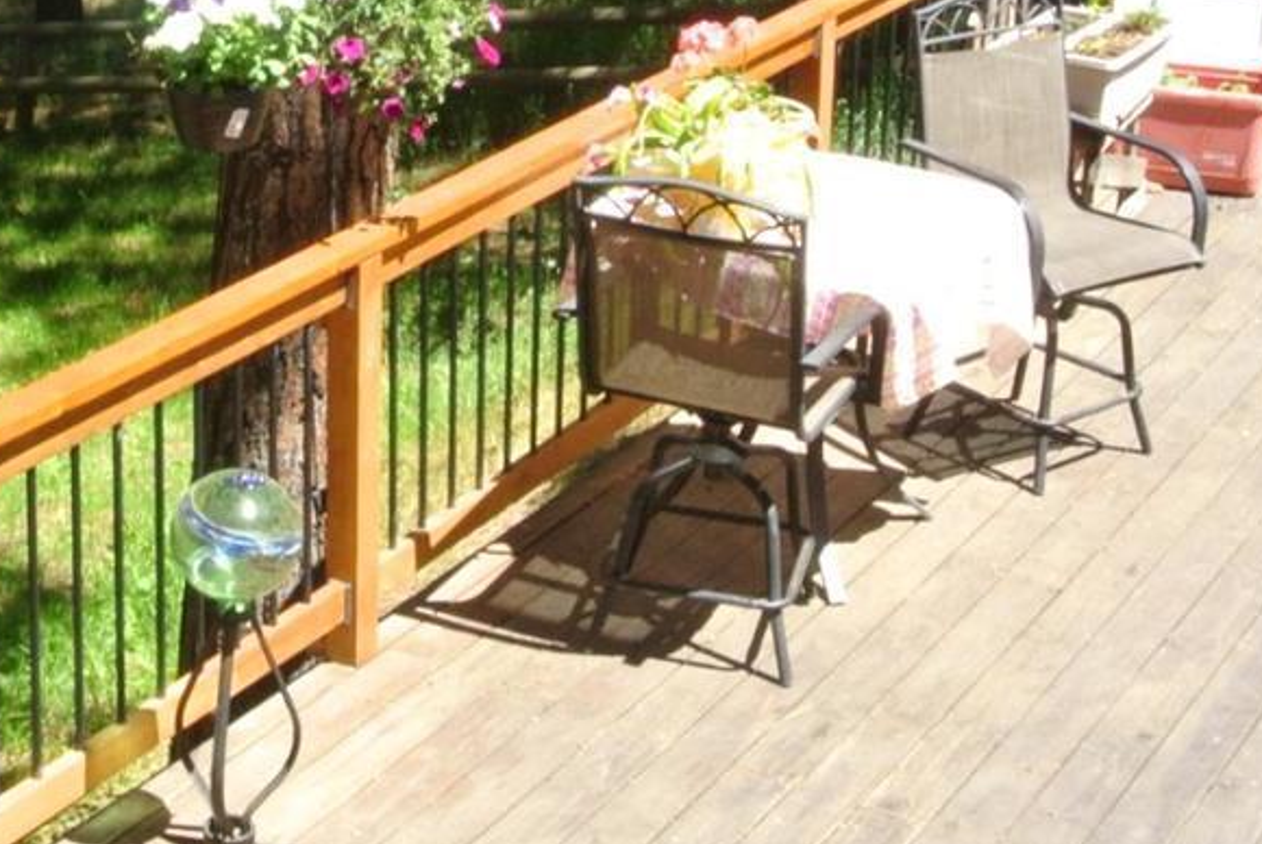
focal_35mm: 75
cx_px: 242
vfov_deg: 18.2
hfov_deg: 26.4
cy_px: 454
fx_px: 2632
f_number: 16
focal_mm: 11
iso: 400
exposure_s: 1/60
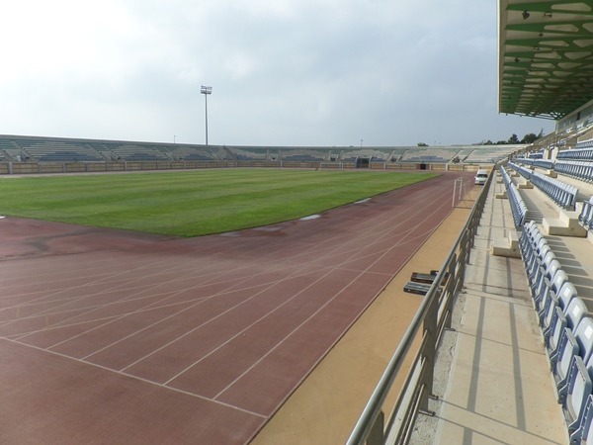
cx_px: 296
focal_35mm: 23
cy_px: 222
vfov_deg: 58.9
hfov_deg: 73.9
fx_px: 394
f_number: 4
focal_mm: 4.1
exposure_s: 1/1000
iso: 100
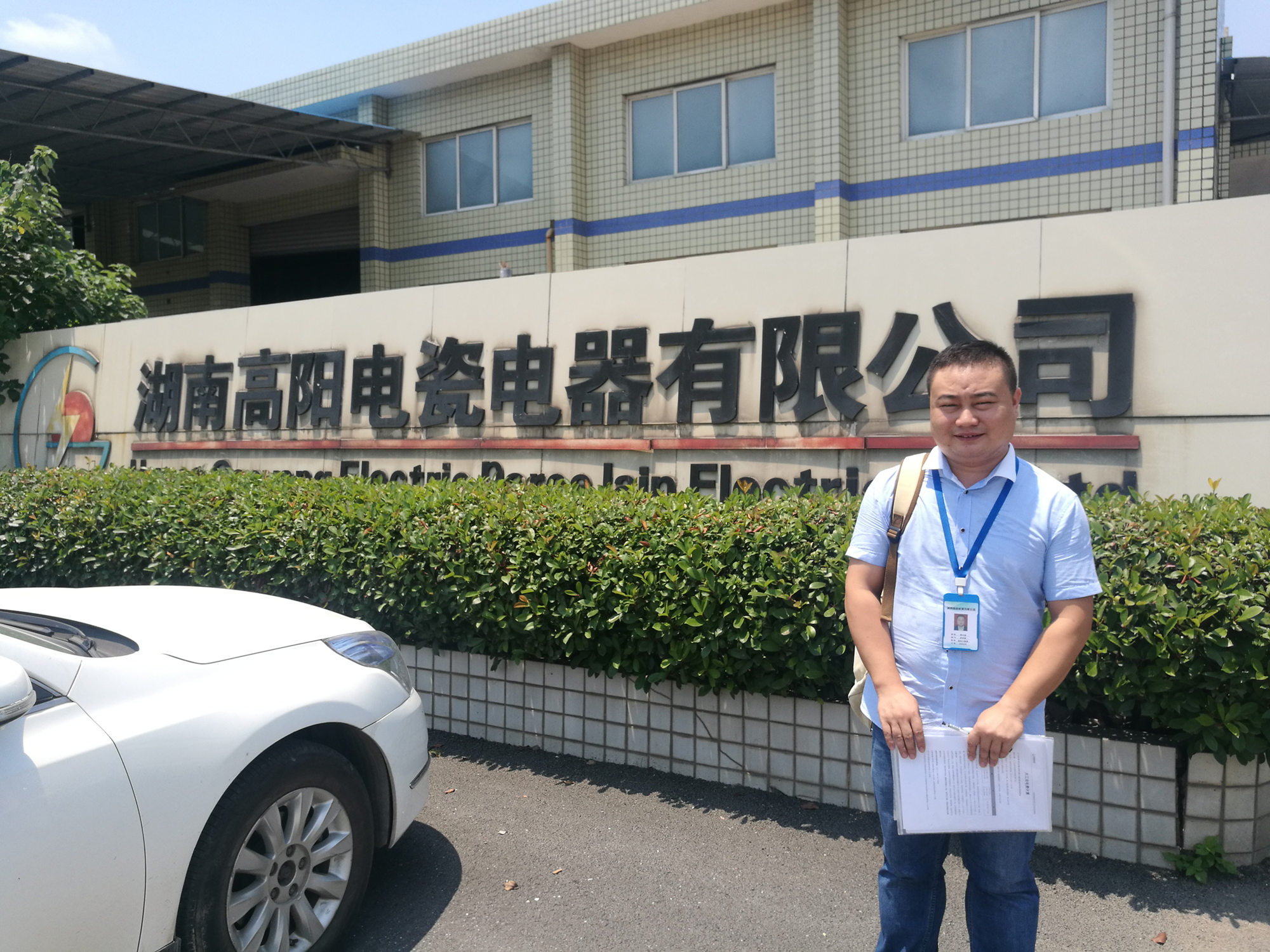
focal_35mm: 27
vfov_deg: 51.4
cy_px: 476
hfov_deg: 65.3
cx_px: 635
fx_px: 991
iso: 50
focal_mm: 4.5
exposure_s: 1/734
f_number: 2.2
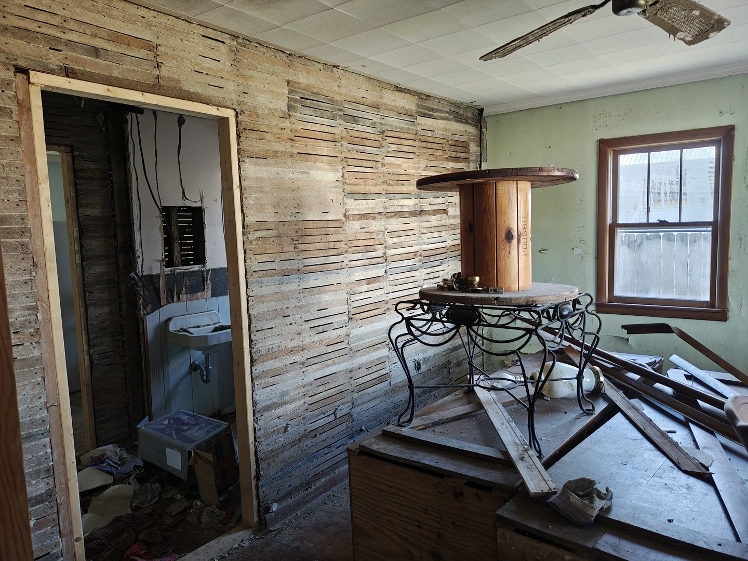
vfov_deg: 54.9
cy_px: 280
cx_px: 374
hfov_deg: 69.4
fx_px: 540
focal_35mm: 25
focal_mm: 4.68
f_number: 1.7
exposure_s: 1/40
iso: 1375
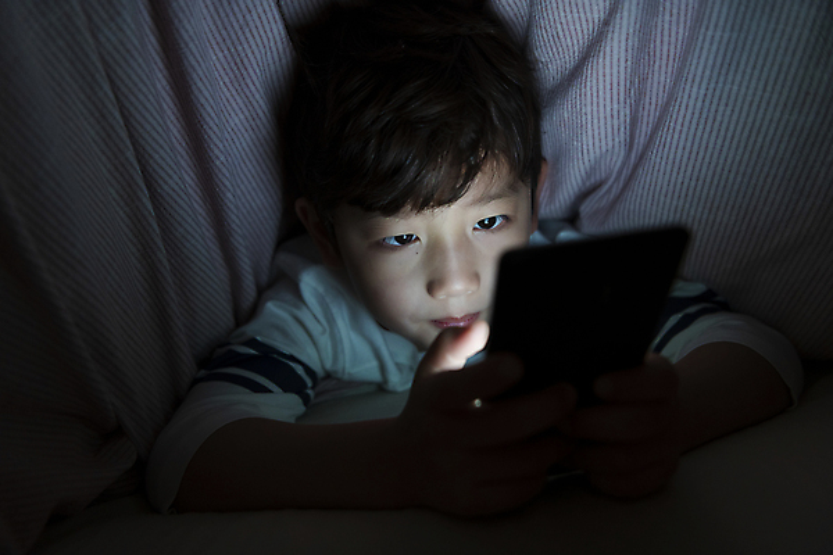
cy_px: 278
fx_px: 717
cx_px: 416
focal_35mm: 31
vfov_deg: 42.3
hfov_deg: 60.3
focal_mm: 31
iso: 800
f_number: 2.8
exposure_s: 1/60
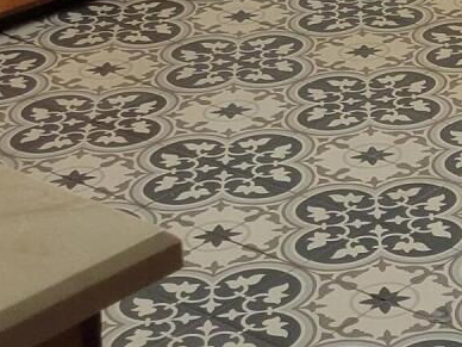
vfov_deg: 10.6
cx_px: 622
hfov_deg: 14.1
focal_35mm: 134
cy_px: -196
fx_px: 1788
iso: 200
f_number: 1.8
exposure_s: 1/120
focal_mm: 5.4
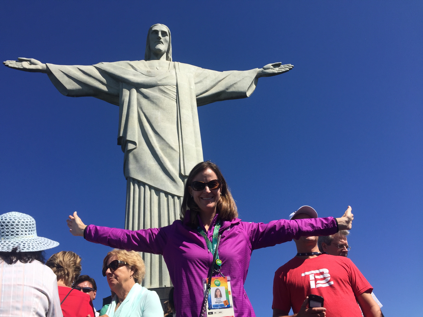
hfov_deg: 61.7
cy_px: 158
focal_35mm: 29
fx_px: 354
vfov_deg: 48.2
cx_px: 212
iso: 32
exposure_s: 1/2326
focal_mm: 4.15
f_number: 2.2
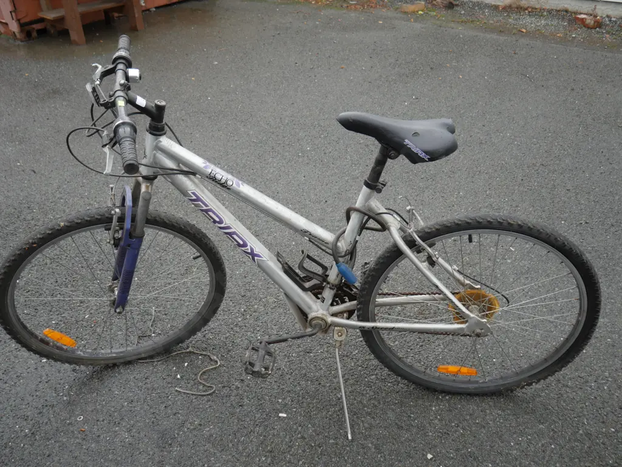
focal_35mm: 32
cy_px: 234
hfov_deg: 56.8
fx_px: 575
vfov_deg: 44.2
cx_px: 311
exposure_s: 1/125
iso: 200
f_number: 3.6
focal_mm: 16
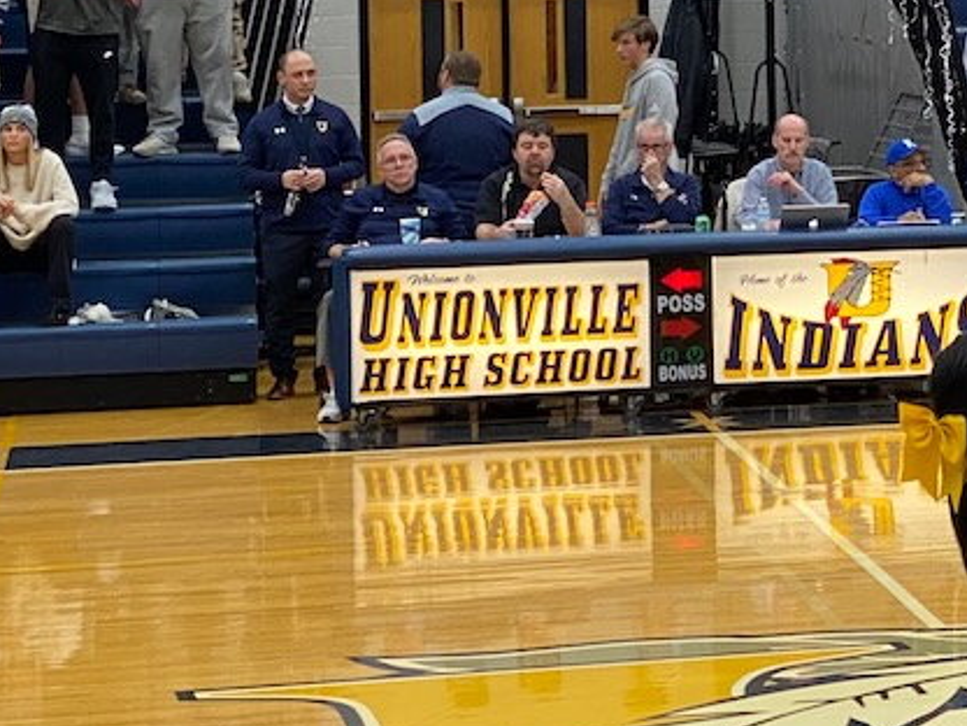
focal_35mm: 160
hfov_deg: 11.8
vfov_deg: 9.2
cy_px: -23
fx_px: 4470
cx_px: 1427
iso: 80
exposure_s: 1/60
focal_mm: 6
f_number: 2
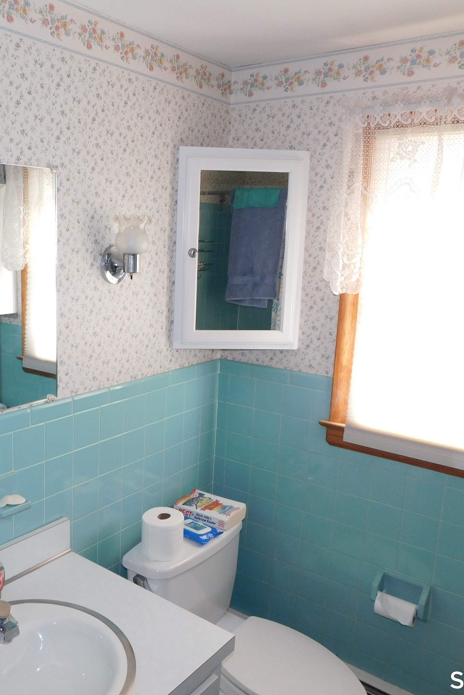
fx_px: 619
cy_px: 347
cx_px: 123
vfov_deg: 58.7
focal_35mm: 32
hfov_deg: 40.1
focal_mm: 4
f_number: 3
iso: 125
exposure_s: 1/50
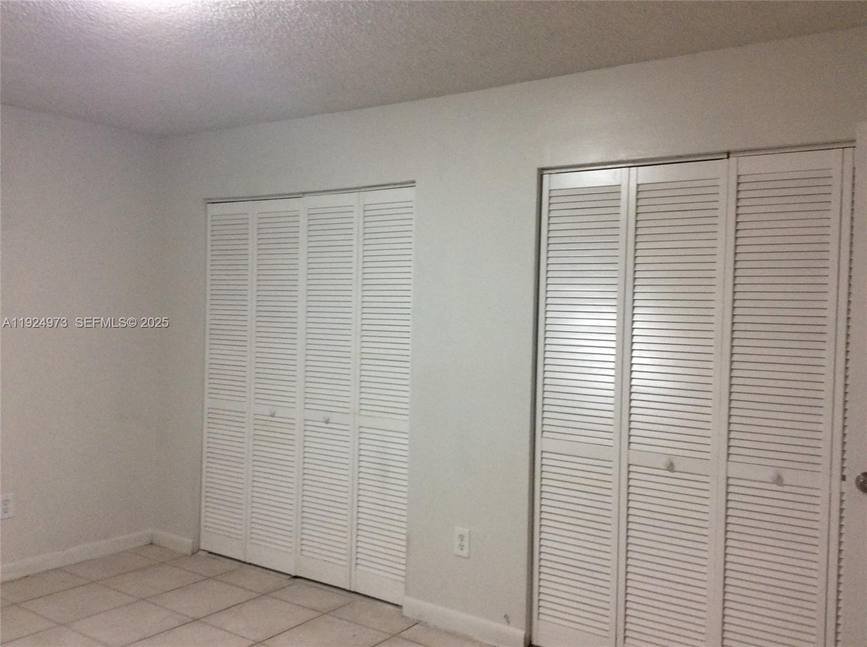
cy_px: 324
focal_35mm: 32
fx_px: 800
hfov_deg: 56.9
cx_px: 434
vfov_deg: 44.0
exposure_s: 1/24
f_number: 2.4
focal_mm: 3.3
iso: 100
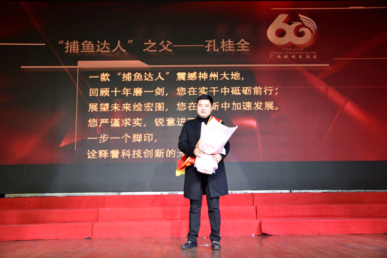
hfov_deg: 50.7
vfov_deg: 35.1
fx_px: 409
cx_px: 194
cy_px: 129
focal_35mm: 38
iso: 400
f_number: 4
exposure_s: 1/60
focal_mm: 38
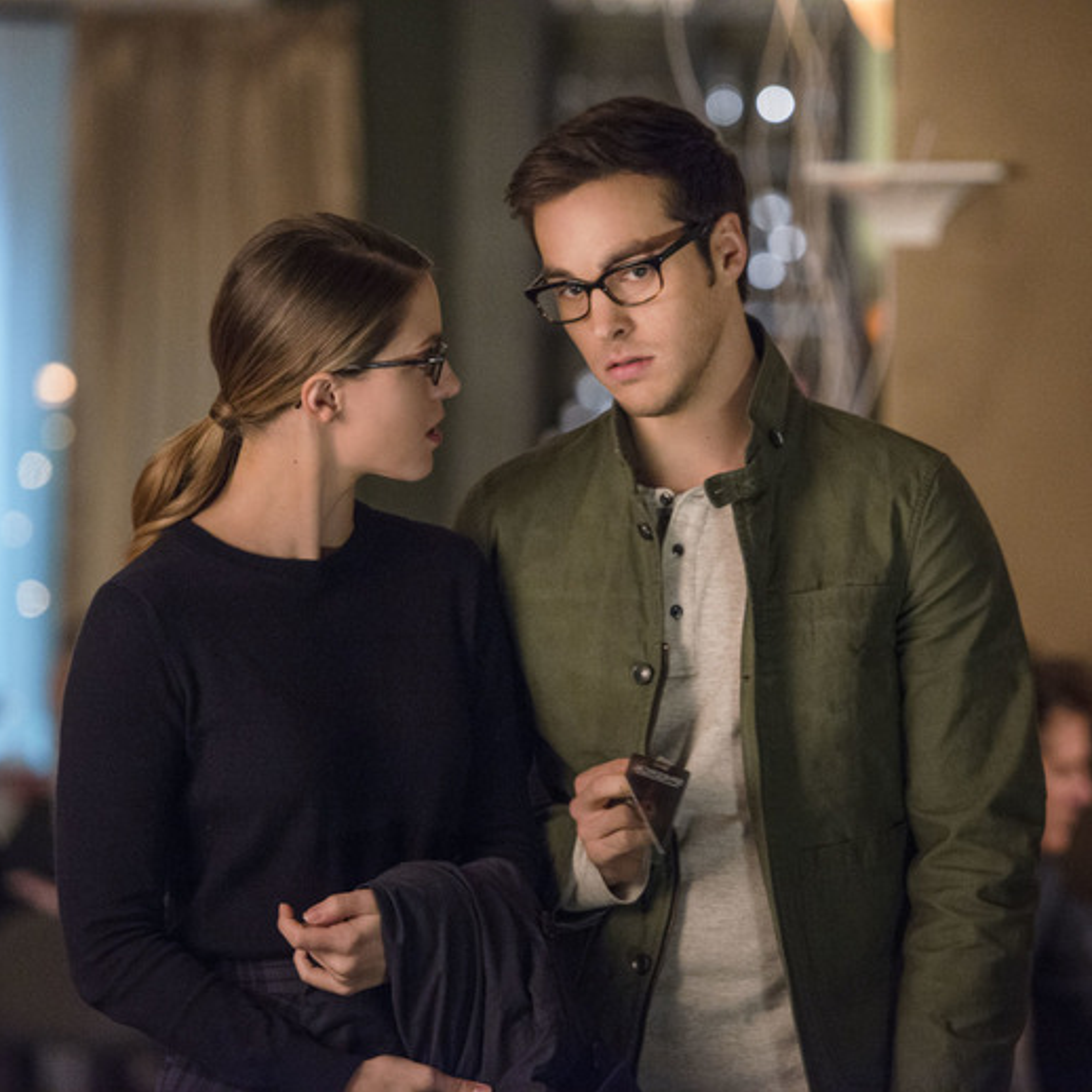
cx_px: 666
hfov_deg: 9.1
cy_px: 546
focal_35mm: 192
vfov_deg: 9.1
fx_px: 6853
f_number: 2.8
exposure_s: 1/80
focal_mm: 150
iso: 2500
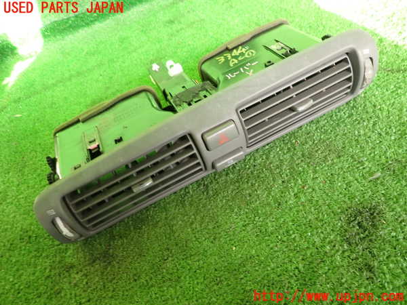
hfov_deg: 69.4
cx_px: 204
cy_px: 152
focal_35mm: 25
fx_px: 294
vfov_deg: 54.9
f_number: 2
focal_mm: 4.5
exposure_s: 1/60
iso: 200
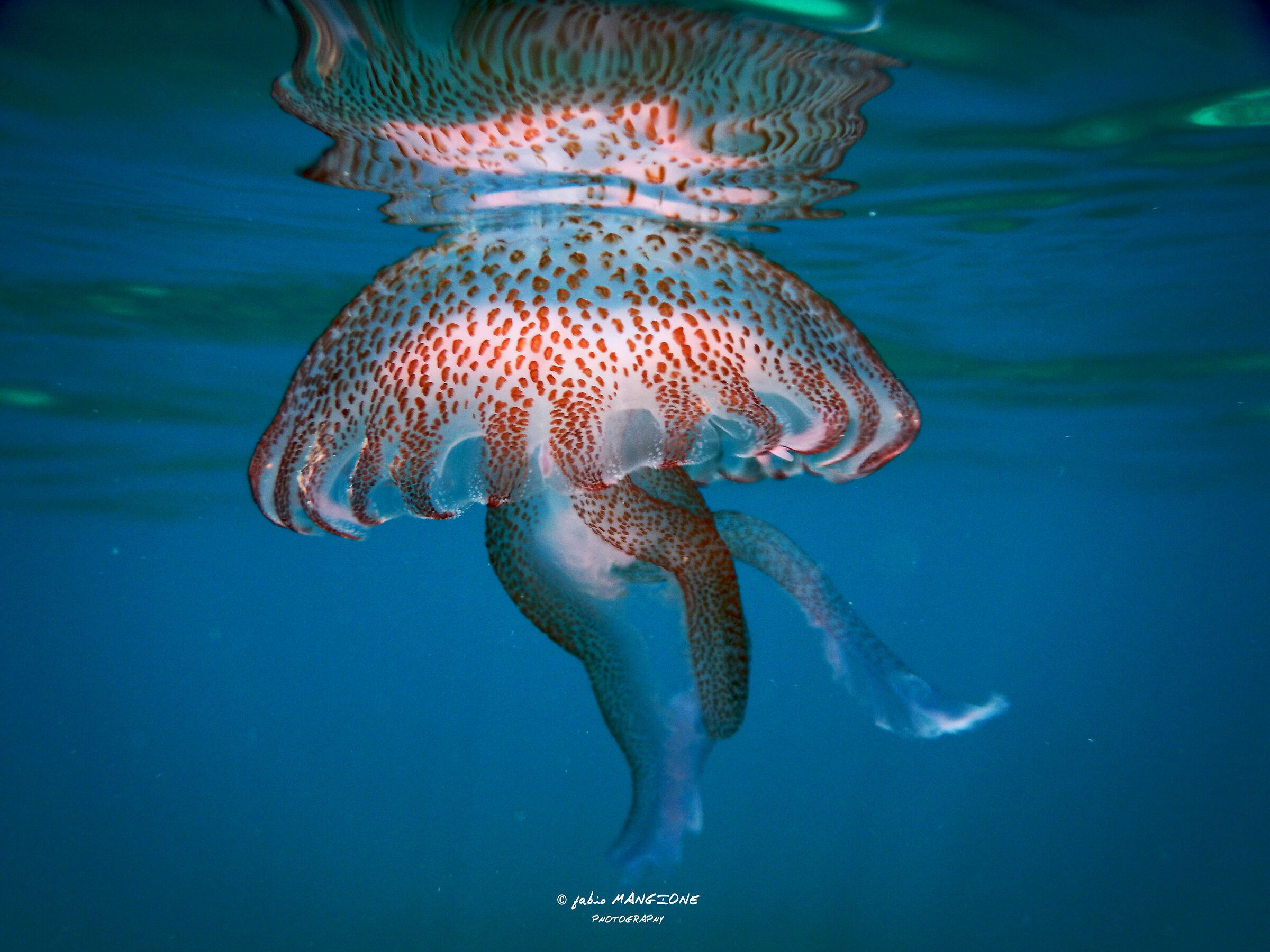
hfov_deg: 67.3
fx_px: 954
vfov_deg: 53.1
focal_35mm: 26
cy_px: 476
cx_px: 635
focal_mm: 4.7
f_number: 2.8
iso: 125
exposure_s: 1/400
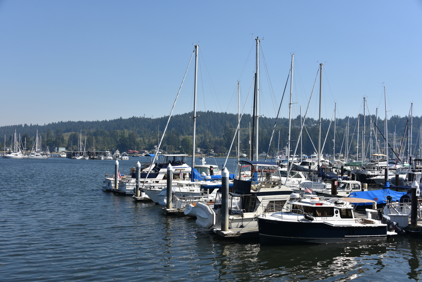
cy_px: 141
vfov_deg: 35.1
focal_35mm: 38
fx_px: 446
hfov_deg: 50.7
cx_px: 211
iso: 100
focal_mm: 38
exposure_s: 1/320
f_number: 9
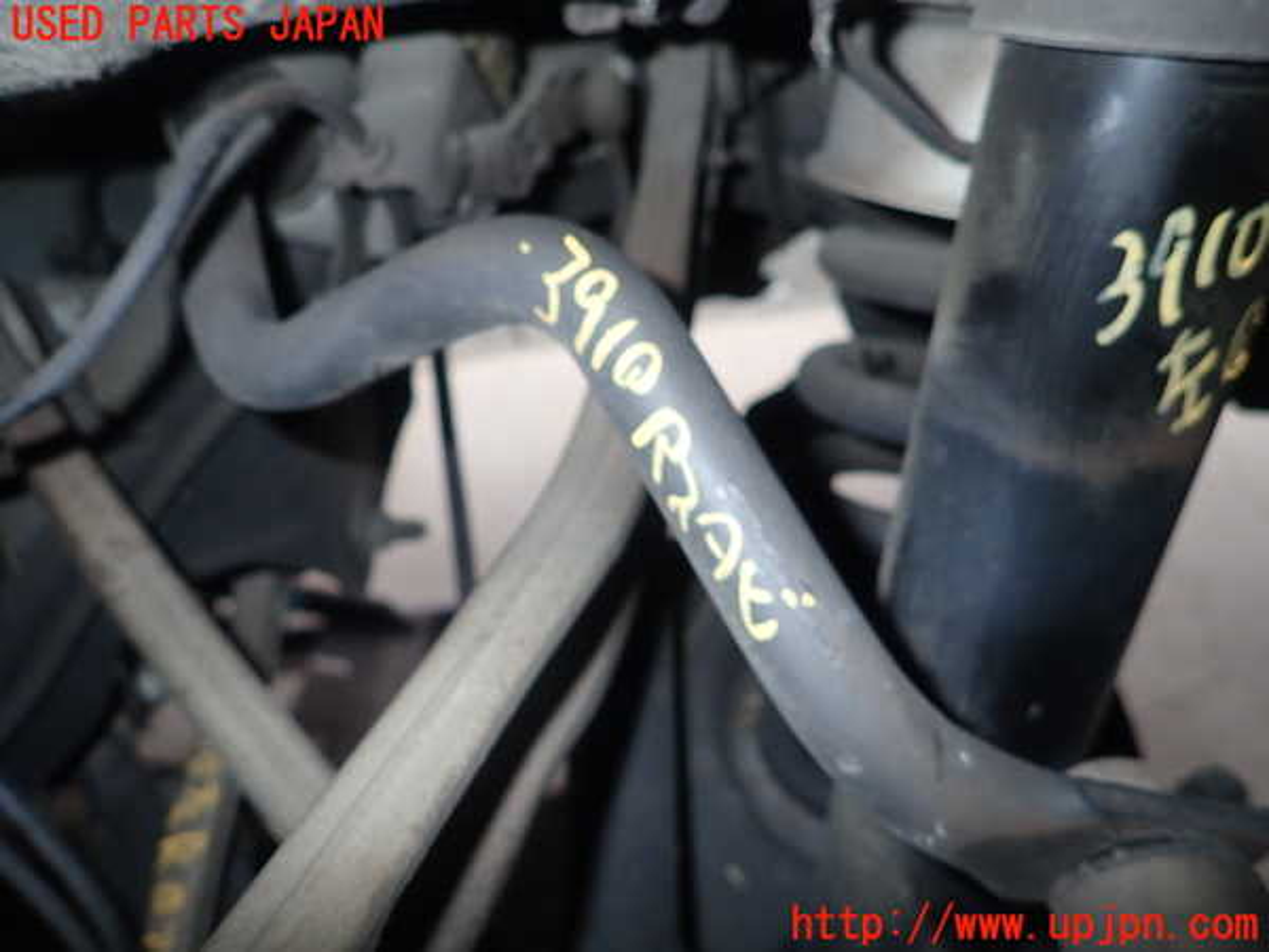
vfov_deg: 54.9
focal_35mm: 25
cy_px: 476
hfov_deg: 69.4
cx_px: 634
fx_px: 916
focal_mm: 4.5
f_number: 5.6
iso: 200
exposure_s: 1/30
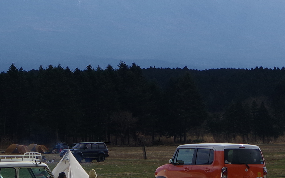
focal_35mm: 131
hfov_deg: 15.9
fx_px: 1017
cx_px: 109
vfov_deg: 9.9
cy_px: 7
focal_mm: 21
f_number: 9
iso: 200
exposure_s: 1/320
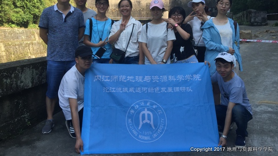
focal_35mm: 32
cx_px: 140
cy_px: 53
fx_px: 236
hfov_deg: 61.0
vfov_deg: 36.4
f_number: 2.2
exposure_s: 1/542
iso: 32
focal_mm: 4.15
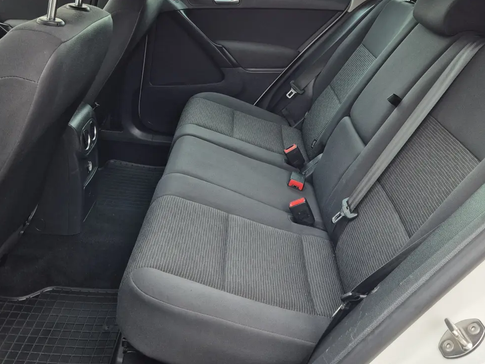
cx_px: 260
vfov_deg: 41.4
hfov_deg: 53.9
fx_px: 476
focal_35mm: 34
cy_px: 131
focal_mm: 5.4
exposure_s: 1/100
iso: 500
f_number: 1.8
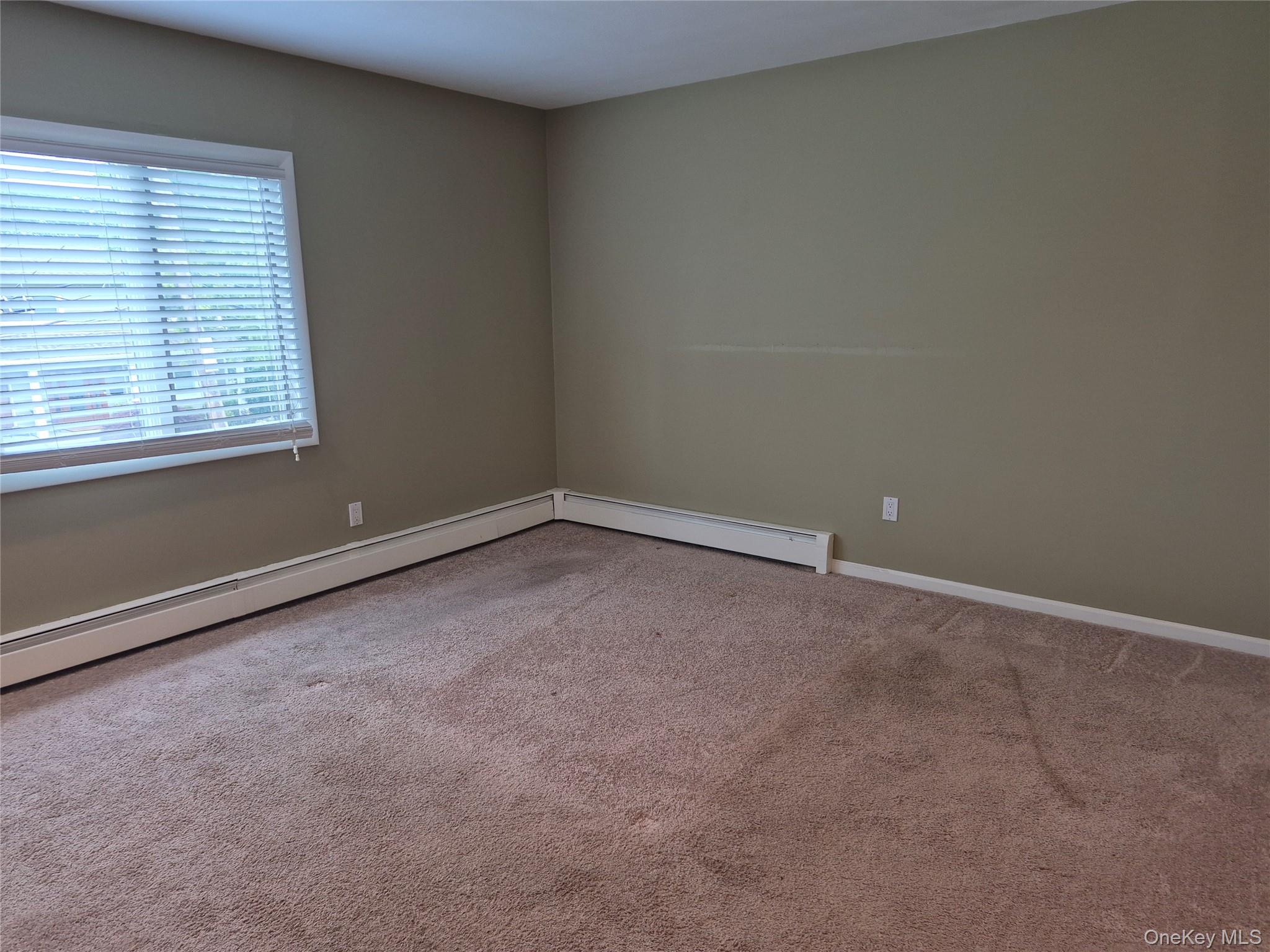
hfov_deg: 73.9
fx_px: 844
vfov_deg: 58.9
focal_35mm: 23
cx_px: 635
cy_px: 476
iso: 125
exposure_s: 1/120
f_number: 1.8
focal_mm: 5.4
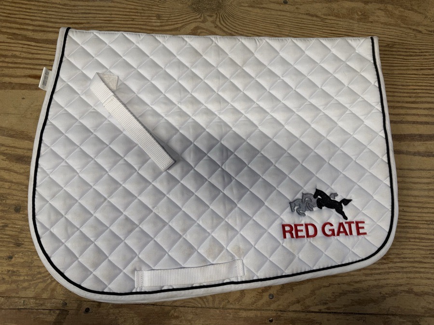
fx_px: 301
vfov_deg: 56.8
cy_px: 162
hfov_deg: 71.6
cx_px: 217
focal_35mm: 24
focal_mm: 6.76
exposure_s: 1/120
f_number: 1.78
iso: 100
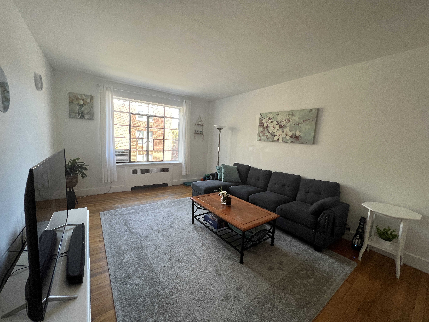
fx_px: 161
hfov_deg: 106.2
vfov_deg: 89.9
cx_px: 214
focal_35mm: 13
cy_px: 161
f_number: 1.8
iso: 80
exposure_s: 1/99
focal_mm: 1.57
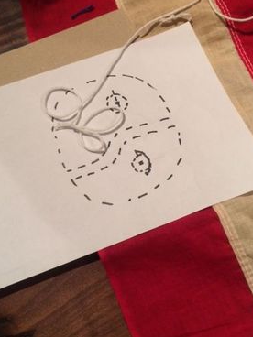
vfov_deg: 49.0
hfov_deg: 37.7
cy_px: 160
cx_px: 112
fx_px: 370
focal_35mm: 38
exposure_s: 1/33
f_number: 2.2
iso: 80
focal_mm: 4.12
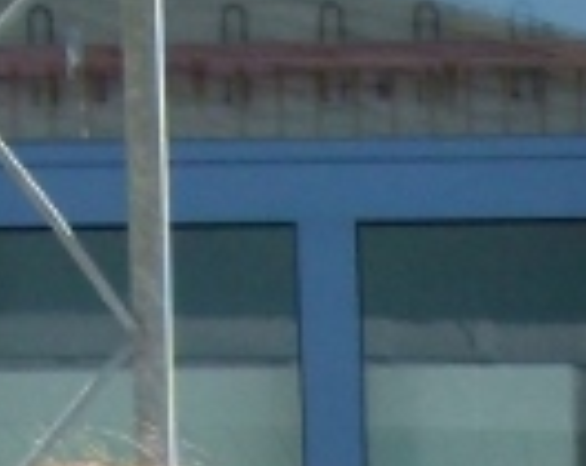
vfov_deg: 5.4
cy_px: 1296
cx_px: 1154
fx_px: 4724
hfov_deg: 6.9
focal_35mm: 273
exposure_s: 1/200
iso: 100
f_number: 4
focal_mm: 6.5
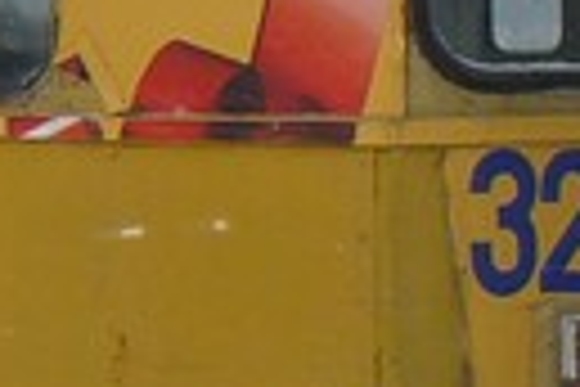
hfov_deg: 6.7
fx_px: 4801
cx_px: -526
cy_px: -122
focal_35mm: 298
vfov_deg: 4.6
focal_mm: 6
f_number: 5.6
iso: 100
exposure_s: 1/250
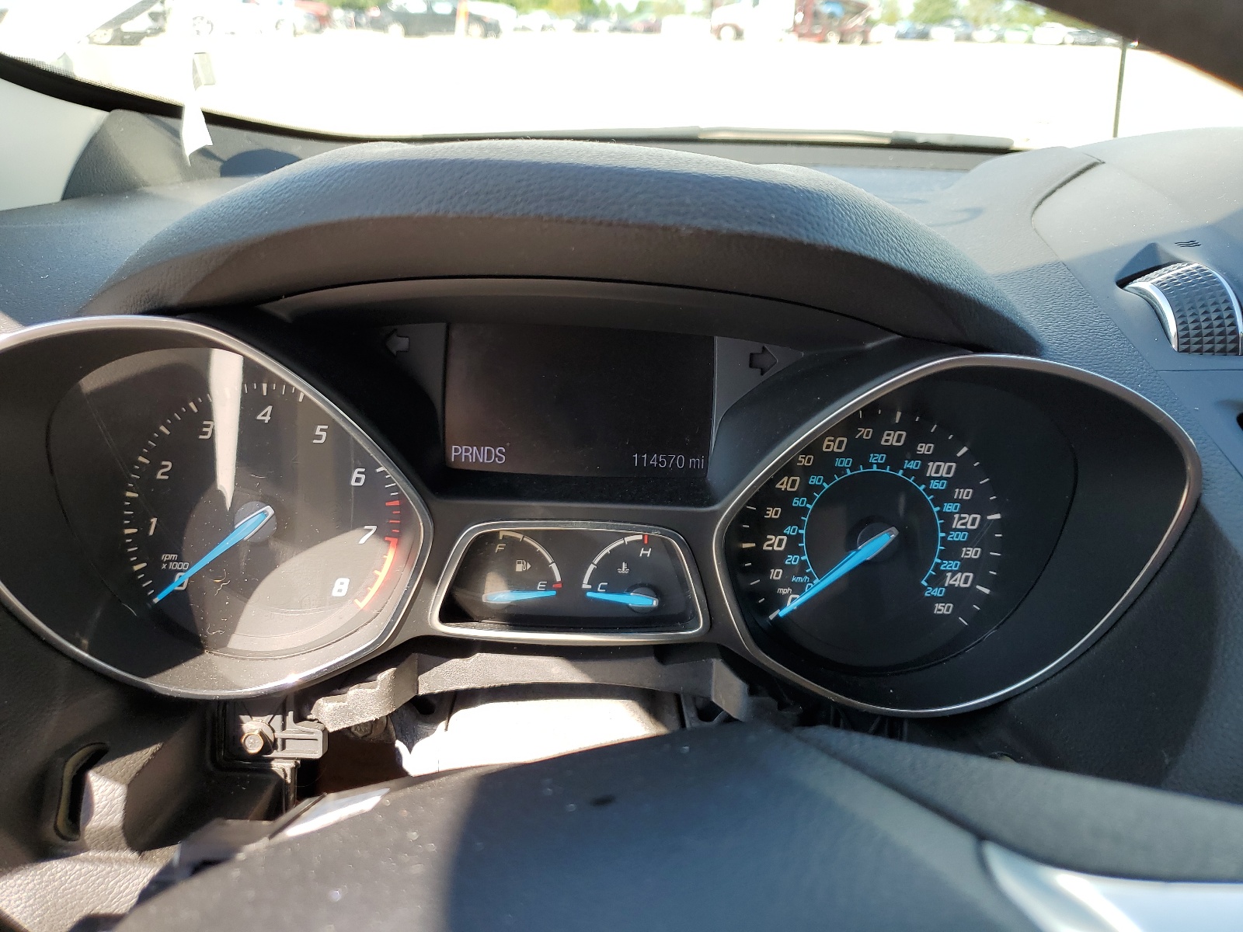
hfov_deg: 67.3
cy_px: 466
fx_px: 934
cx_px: 622
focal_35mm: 26
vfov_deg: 53.1
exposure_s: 1/323
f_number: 1.5
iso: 50
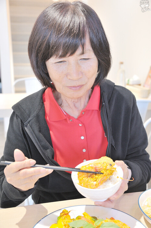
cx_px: 76
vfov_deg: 41.2
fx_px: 303
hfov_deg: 28.0
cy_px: 114
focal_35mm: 48
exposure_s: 1/50
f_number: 5.6
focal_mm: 48
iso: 1600
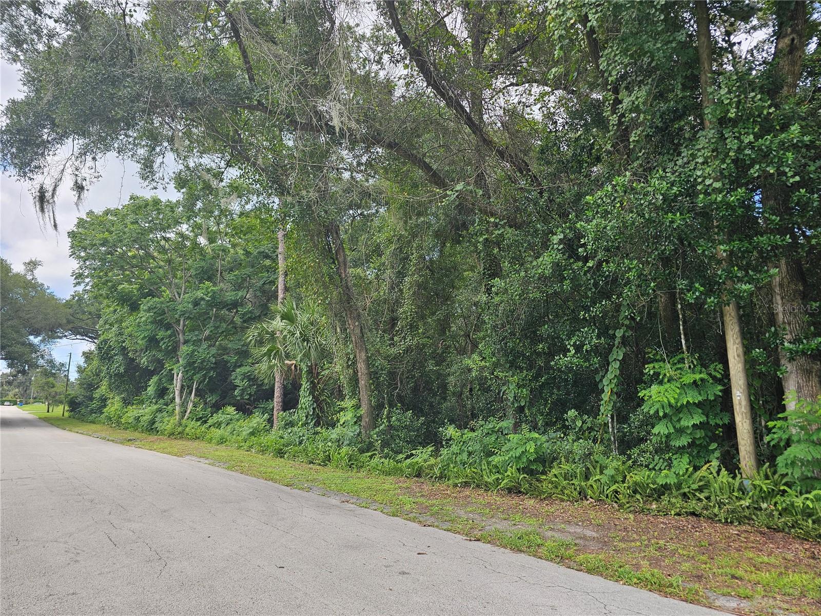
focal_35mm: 23
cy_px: 308
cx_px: 410
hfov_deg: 73.9
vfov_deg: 58.9
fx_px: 545
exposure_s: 1/180
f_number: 1.7
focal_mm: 6.3
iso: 16
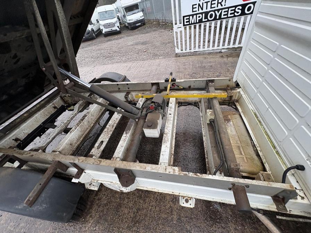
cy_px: 116
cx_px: 156
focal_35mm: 14
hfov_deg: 102.1
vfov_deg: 85.7
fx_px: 126
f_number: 2.2
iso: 125
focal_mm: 2.22
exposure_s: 1/99
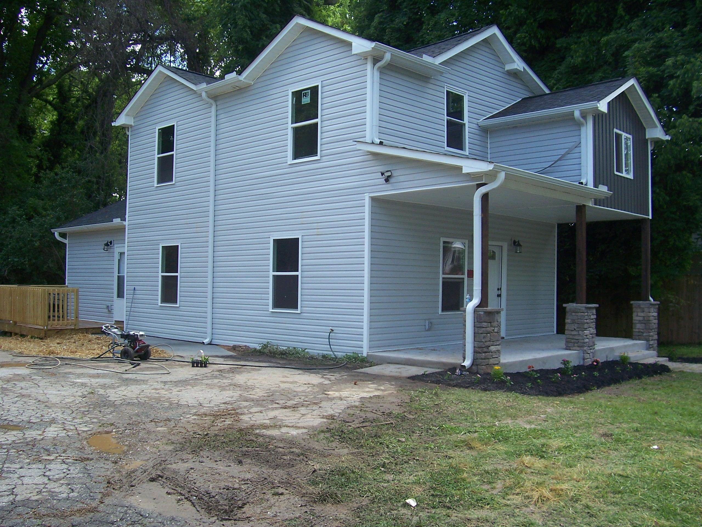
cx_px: 351
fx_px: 690
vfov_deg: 41.8
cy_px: 264
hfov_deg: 54.0
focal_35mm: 34
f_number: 2.7
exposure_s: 1/350
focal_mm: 5.6
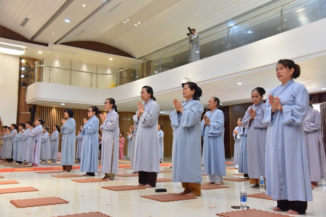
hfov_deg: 50.7
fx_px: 344
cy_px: 108
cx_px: 163
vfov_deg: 35.0
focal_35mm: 38
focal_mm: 38
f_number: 5
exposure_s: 1/125
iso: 1250
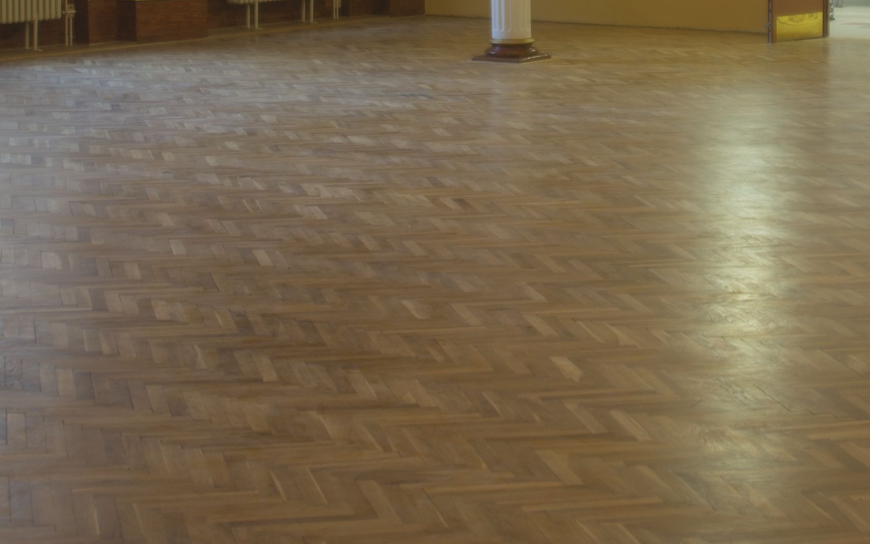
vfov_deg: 13.1
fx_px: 2300
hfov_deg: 21.2
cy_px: -143
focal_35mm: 97
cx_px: 673
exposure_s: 1/4
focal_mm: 28
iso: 50
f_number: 3.5
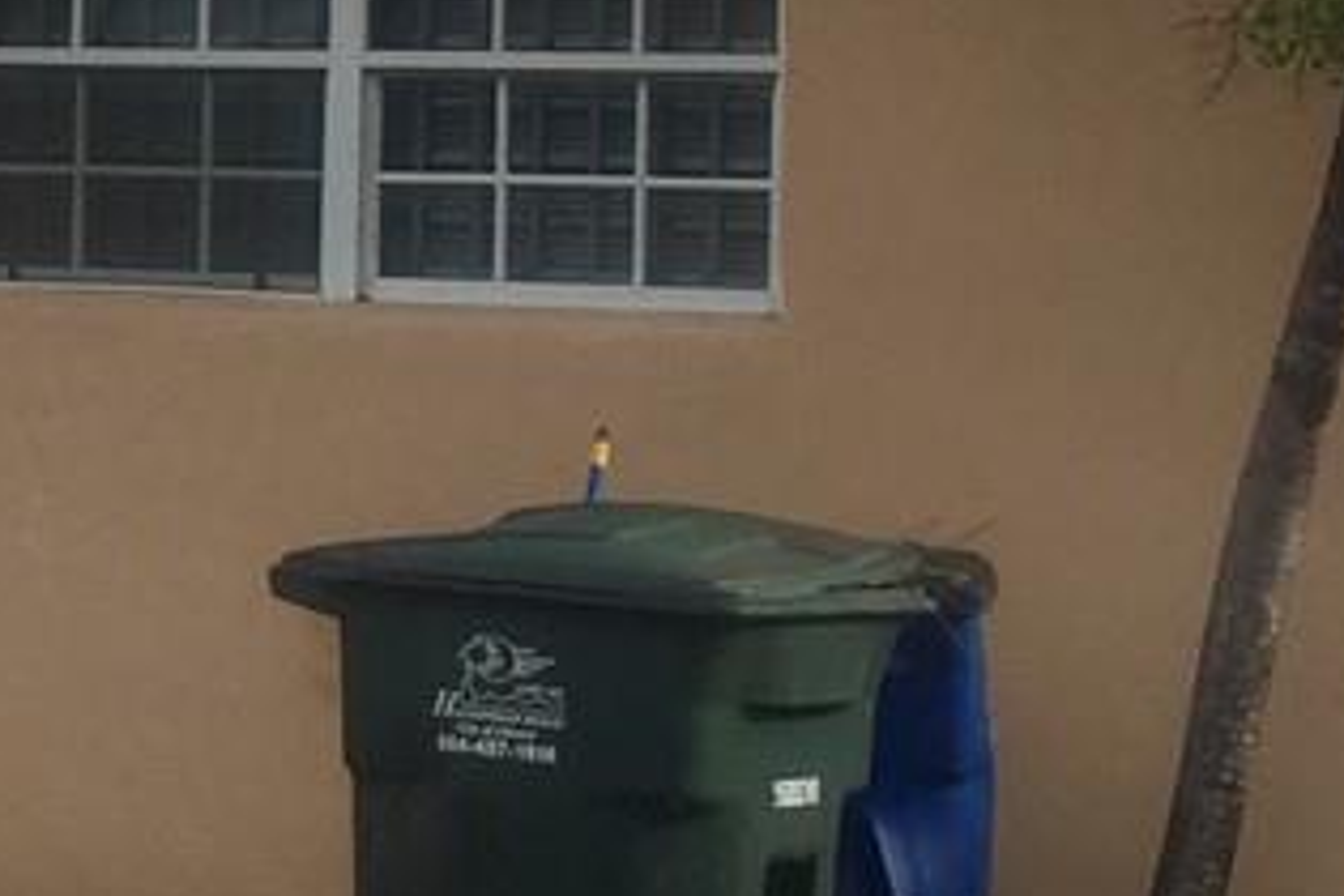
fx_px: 5712
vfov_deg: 8.9
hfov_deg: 12.8
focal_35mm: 153
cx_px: -640
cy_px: -205
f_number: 2.2
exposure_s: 1/1276
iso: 32
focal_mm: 4.15
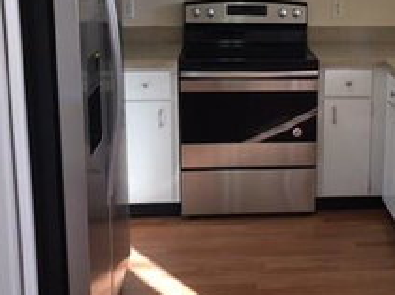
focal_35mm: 59
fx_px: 672
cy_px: 79
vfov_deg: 24.5
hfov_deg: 32.1
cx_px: 302
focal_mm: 4.15
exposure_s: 1/30
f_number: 2.2
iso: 32
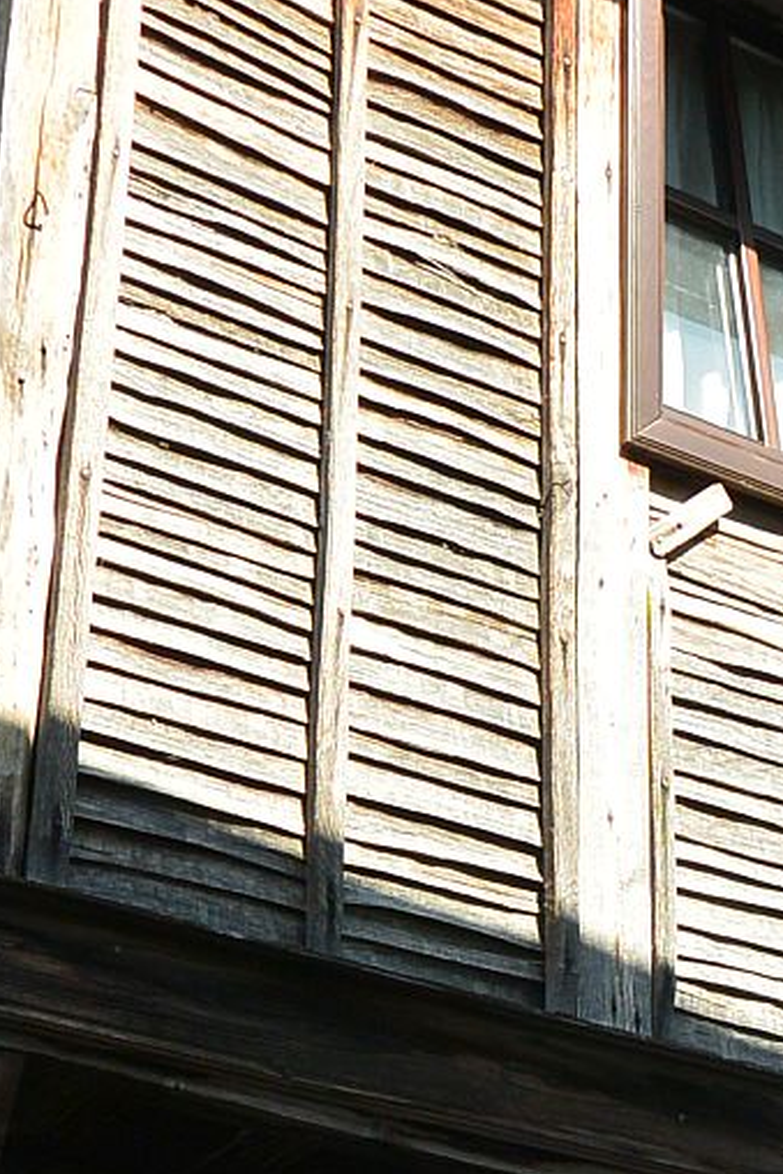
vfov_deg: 19.9
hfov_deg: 13.4
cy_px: 887
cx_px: 651
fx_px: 3325
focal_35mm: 102
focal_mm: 10
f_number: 4.5
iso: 160
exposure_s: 1/400
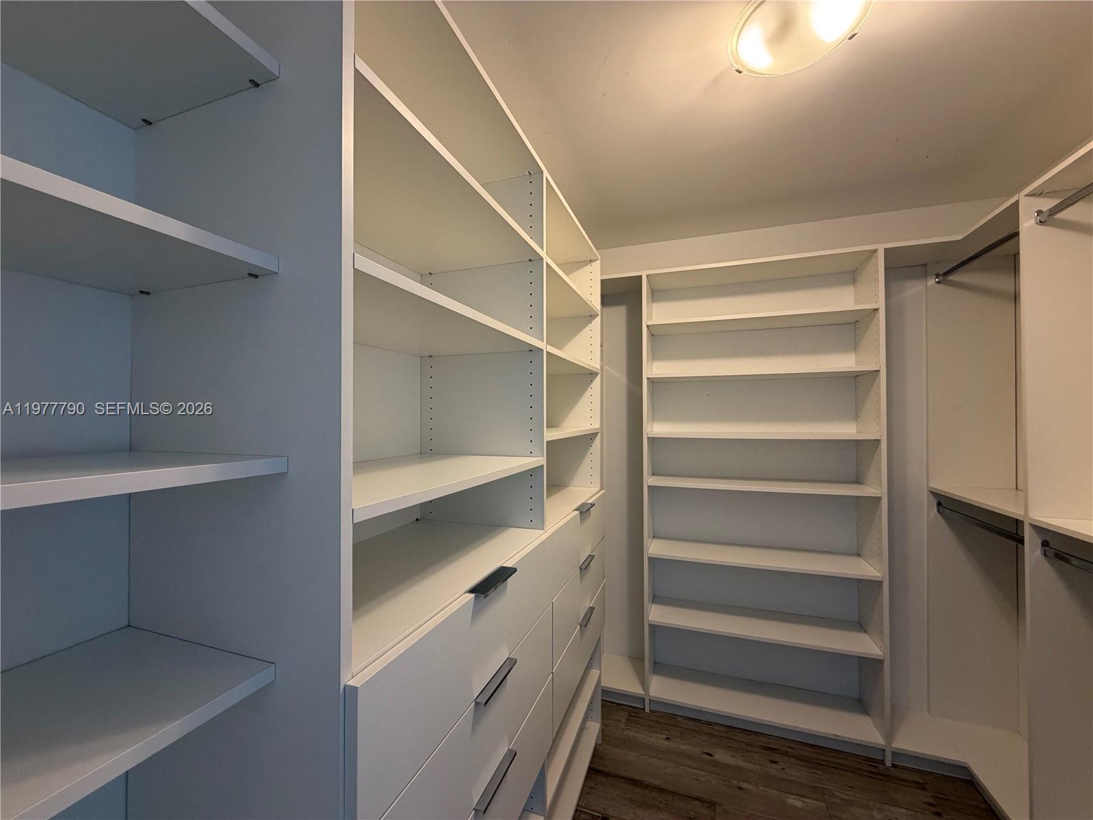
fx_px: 442
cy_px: 410
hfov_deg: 102.1
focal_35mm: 14
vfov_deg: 85.7
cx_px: 546
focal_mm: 2.22
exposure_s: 1/120
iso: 250
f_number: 2.2
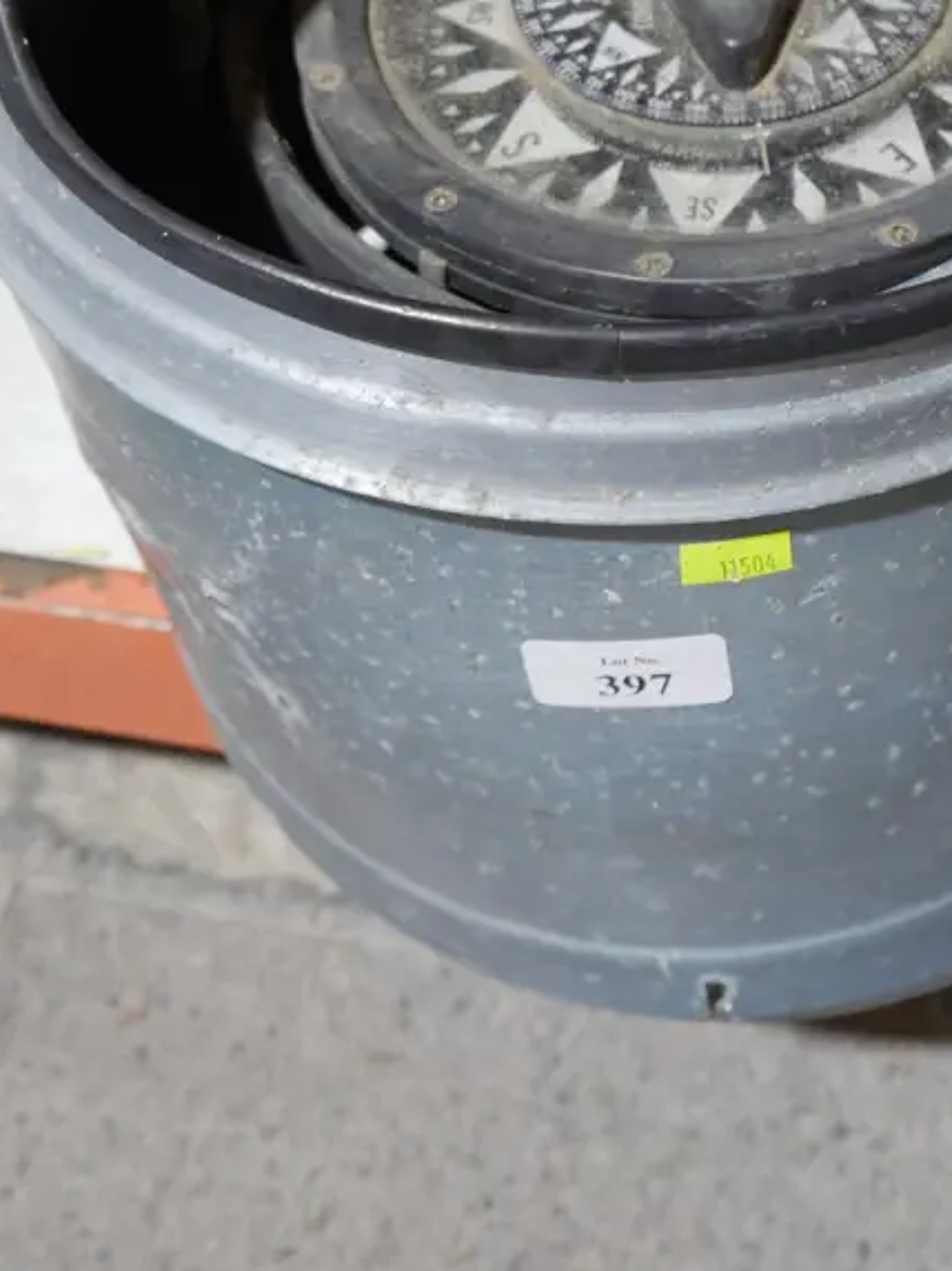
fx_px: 2496
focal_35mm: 68
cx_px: 698
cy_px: 144
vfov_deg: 27.6
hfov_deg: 21.4
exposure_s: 1/60
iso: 640
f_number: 4.1
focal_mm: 19
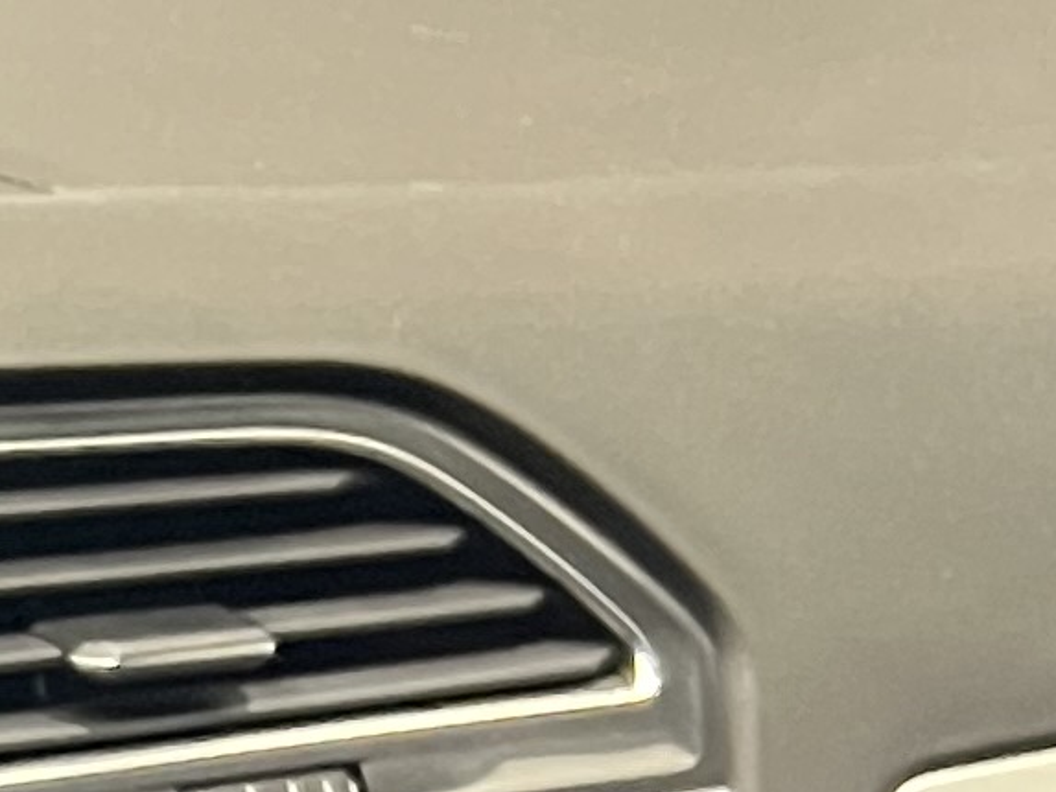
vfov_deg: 7.4
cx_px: -1401
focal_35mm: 183
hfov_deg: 9.7
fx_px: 5584
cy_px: 2092
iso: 640
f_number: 1.5
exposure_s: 1/40
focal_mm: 5.7
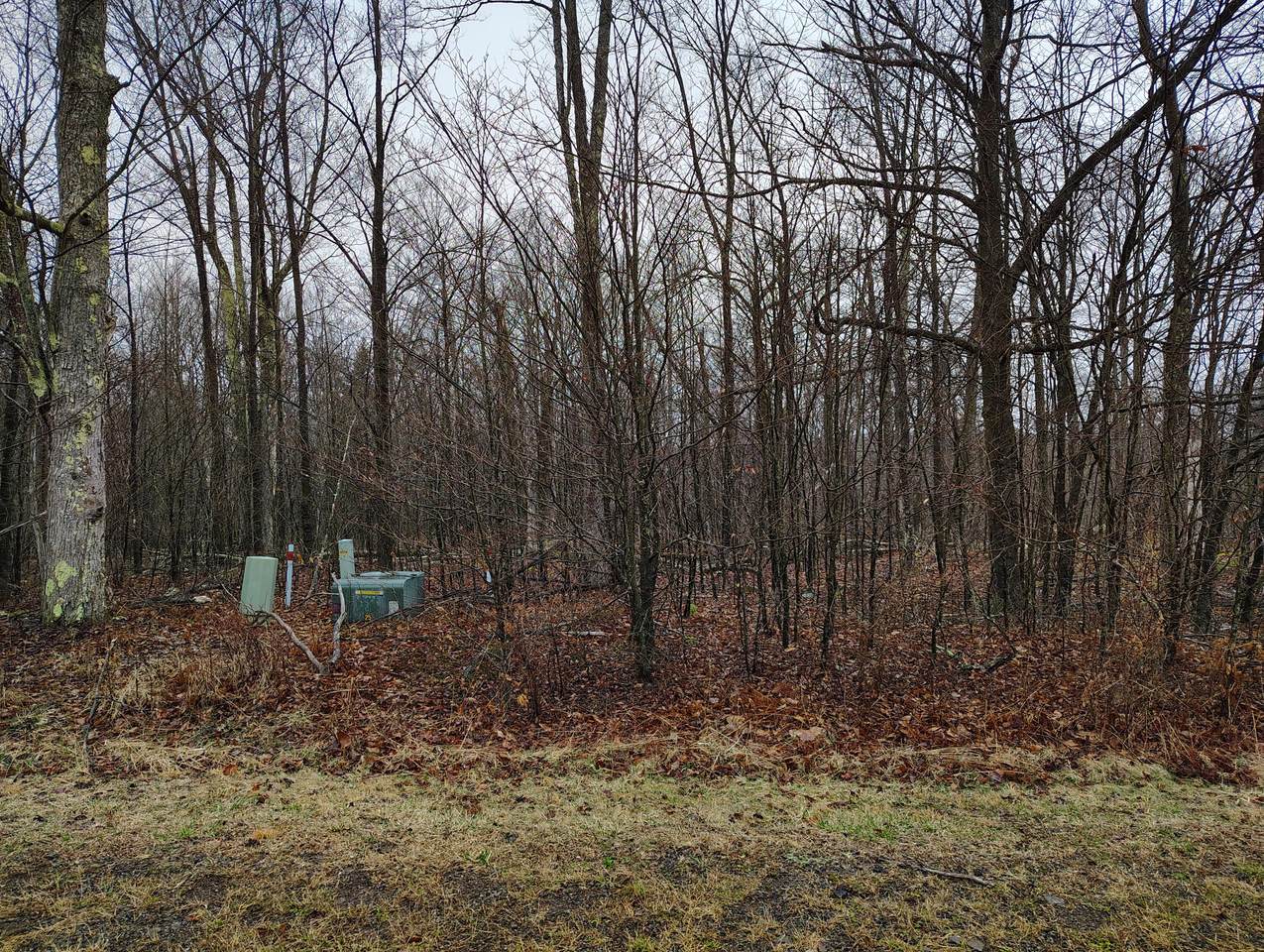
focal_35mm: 24
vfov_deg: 56.9
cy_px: 476
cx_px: 632
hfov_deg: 71.5
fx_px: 878
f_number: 1.8
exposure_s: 1/120
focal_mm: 5.56
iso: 213
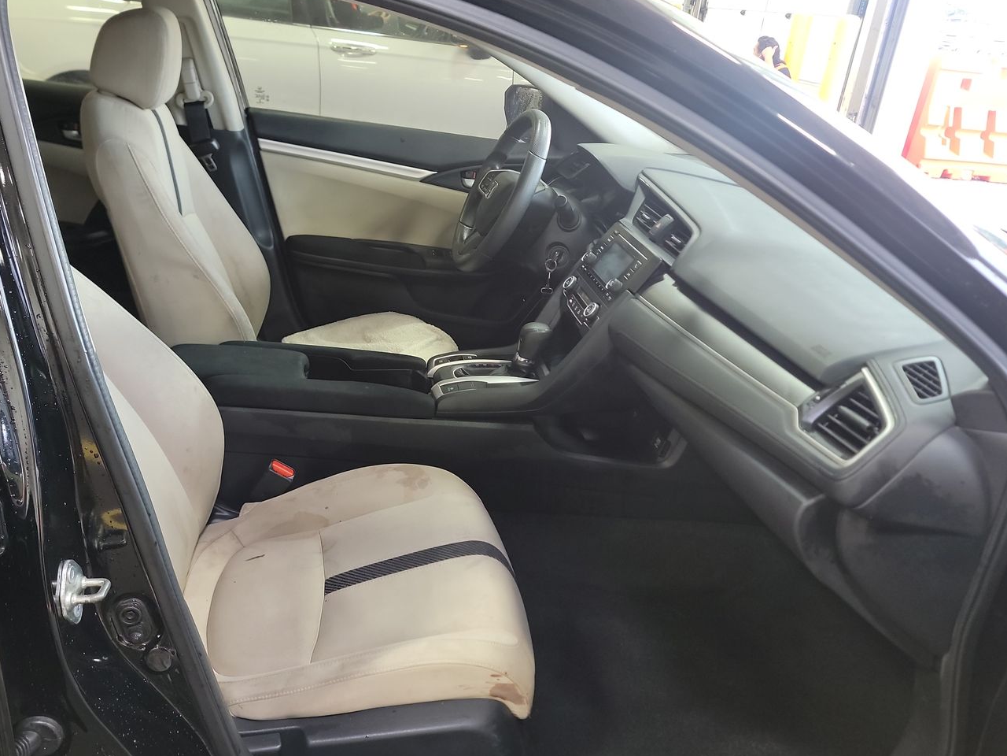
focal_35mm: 30
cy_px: 350
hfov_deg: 59.7
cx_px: 426
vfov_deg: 46.8
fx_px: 873
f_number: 1.8
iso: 596
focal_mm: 6.7
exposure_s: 1/59
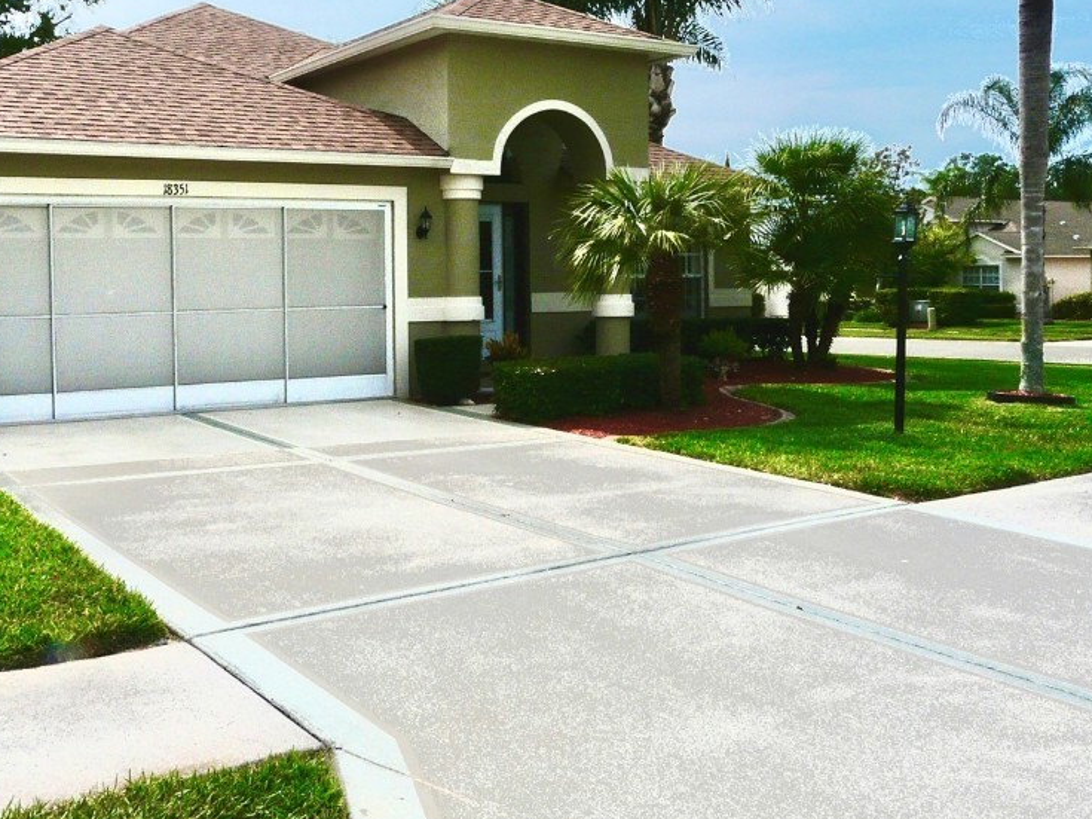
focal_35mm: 39
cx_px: 478
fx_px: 1230
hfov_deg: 47.8
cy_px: 294
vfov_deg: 36.5
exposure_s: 1/500
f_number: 7.1
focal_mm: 4.6
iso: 100
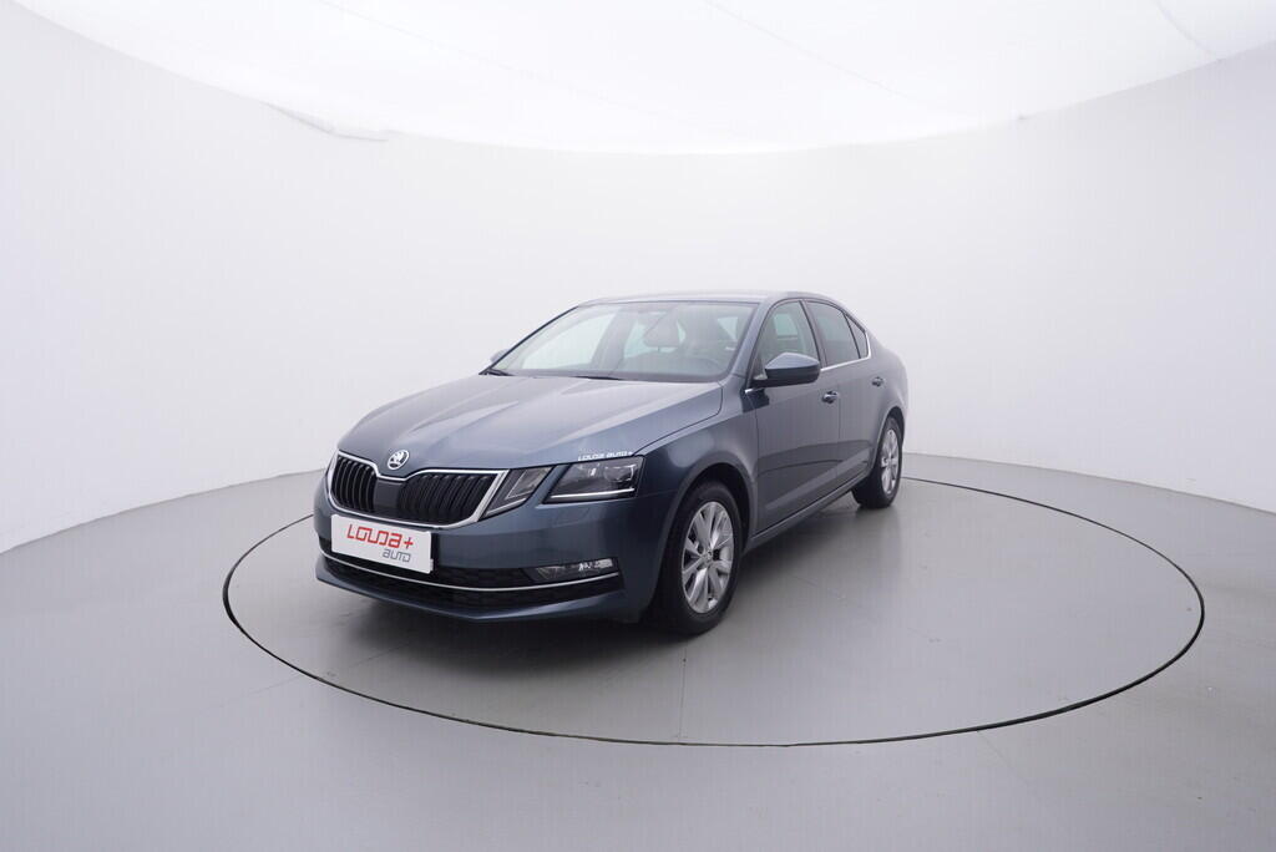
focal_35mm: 22
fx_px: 798
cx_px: 638
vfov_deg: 56.2
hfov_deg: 77.3
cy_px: 426
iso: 200
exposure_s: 1/80
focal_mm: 15
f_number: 5
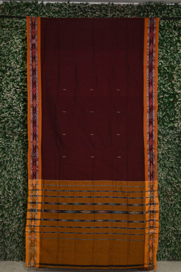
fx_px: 362
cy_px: 136
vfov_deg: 41.1
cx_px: 90
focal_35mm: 48
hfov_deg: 28.1
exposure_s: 1/125
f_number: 6.3
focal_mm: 48
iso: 640
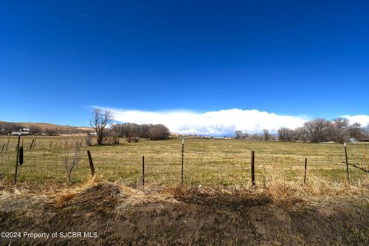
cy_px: 123
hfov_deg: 100.4
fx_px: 154
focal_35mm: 15
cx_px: 184
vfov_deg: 77.3
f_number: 10
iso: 100
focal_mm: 10
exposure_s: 1/400
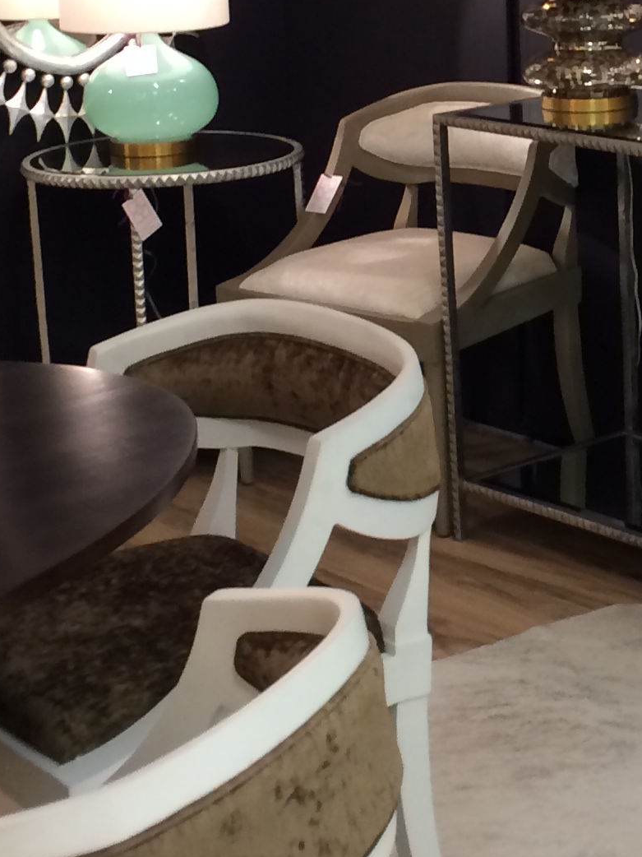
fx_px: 2325
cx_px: 627
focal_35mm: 94
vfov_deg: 20.7
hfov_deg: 15.5
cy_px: 202
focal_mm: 4.12
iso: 100
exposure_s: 1/30
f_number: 2.2
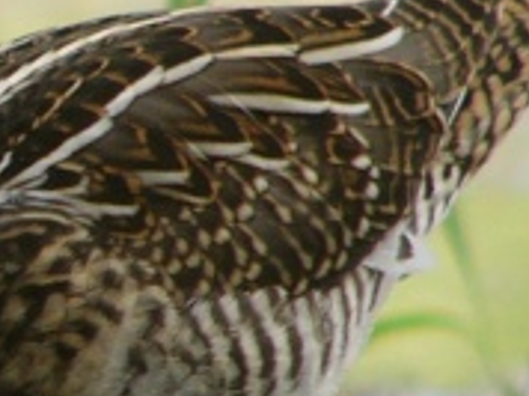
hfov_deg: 1.7
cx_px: 89
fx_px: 17795
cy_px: 357
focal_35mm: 1166
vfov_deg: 1.3
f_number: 4
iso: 50
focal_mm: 72
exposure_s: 1/250
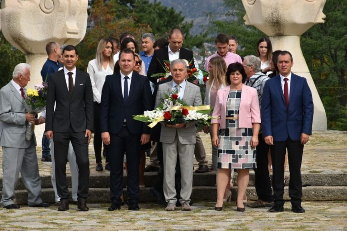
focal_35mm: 174
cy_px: 116
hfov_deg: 11.8
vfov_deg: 7.9
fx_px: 1677
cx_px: 174
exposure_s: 1/200
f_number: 10
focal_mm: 116
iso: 100
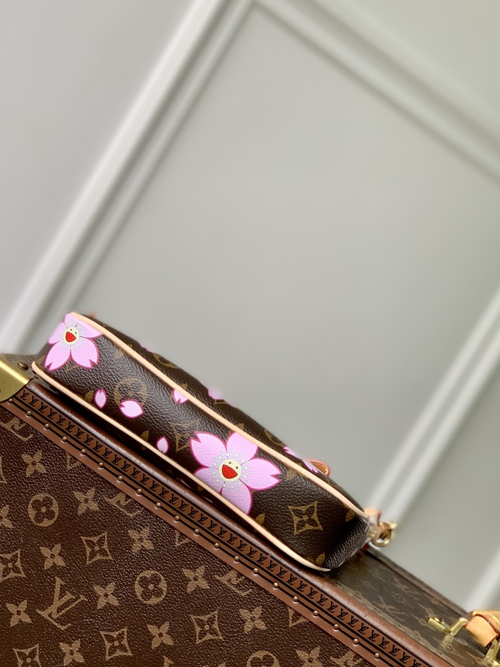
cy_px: 350
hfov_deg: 20.4
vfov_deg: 27.0
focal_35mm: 72
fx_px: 1387
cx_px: 213
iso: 50
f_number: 2.4
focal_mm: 6
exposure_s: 1/122
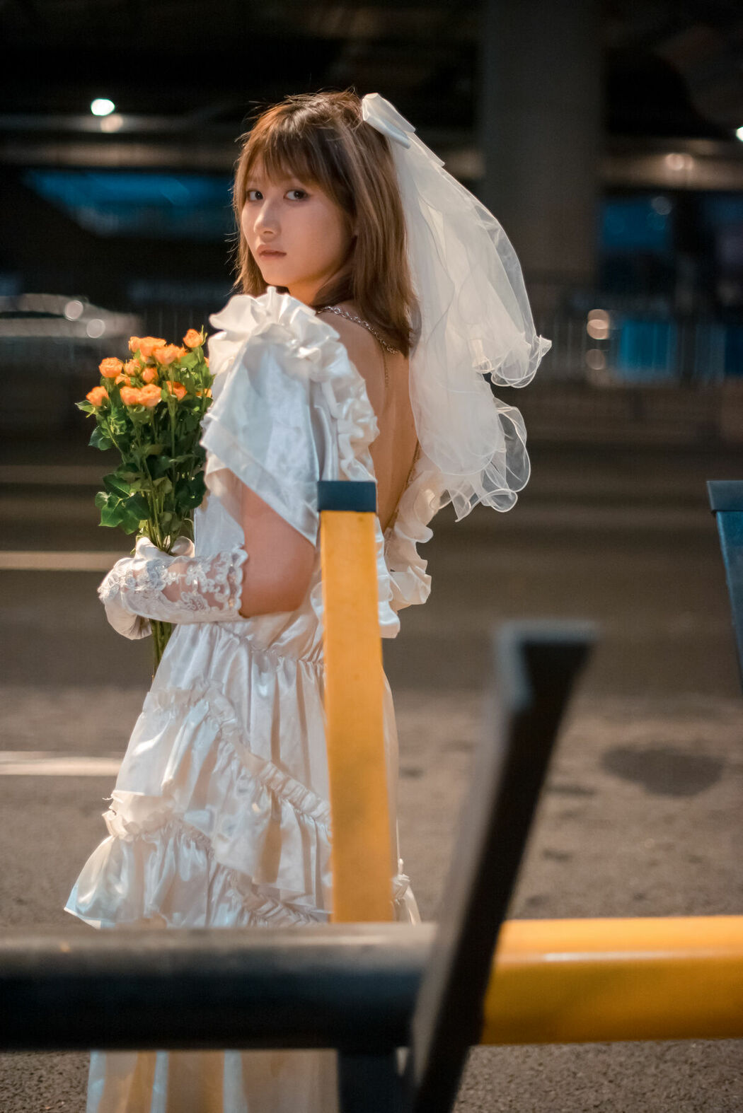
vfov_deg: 39.6
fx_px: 1547
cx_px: 372
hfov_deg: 27.0
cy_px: 556
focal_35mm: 50
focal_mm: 50
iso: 2000
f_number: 1.4
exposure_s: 1/1600
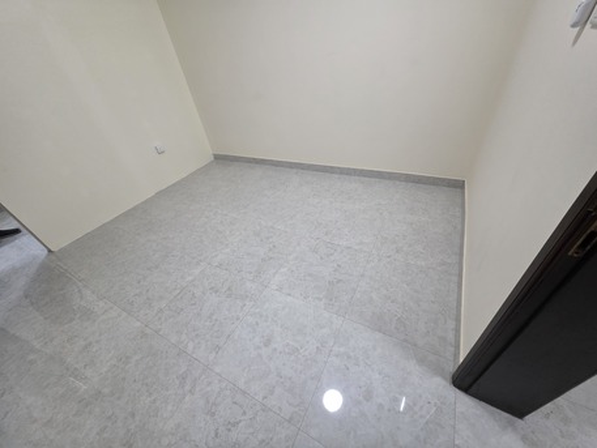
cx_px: 298
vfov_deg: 89.9
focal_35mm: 13
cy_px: 224
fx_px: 224
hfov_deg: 106.2
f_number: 1.9
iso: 250
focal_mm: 2.2
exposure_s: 1/100
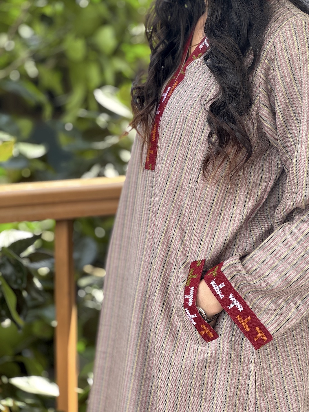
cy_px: 206
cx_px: 154
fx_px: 916
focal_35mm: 77
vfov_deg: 25.3
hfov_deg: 19.1
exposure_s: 1/99
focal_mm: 9
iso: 40
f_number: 2.8
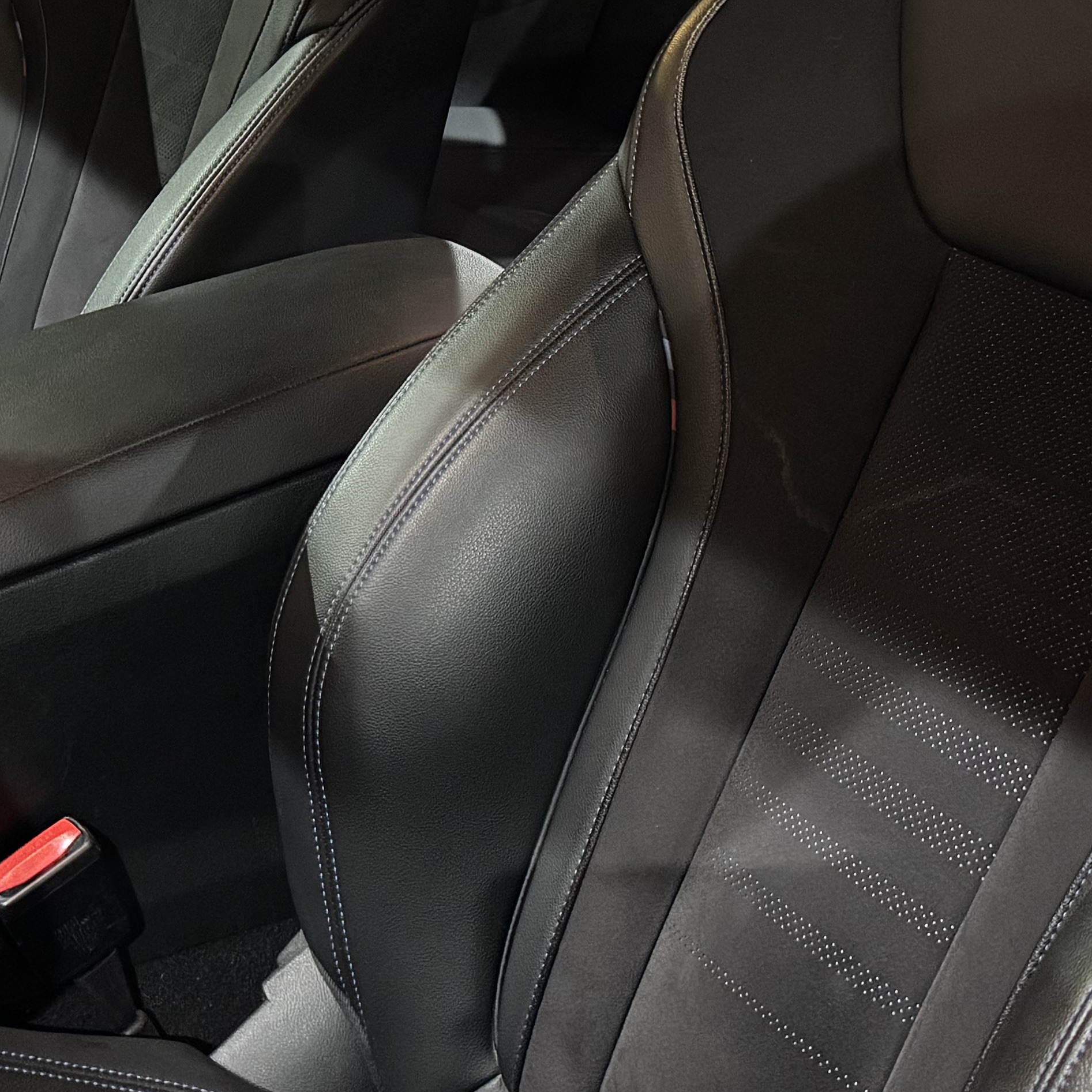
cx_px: 392
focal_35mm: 64
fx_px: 2284
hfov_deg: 26.8
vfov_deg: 26.2
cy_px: 164
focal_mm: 6.76
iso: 1600
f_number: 1.78
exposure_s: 1/30
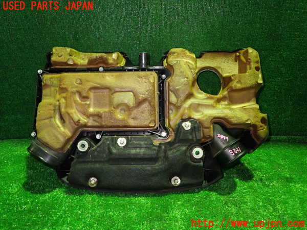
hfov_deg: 69.4
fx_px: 222
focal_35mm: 25
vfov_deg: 54.9
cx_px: 154
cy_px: 115
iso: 800
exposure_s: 1/25
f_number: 2
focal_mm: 4.5
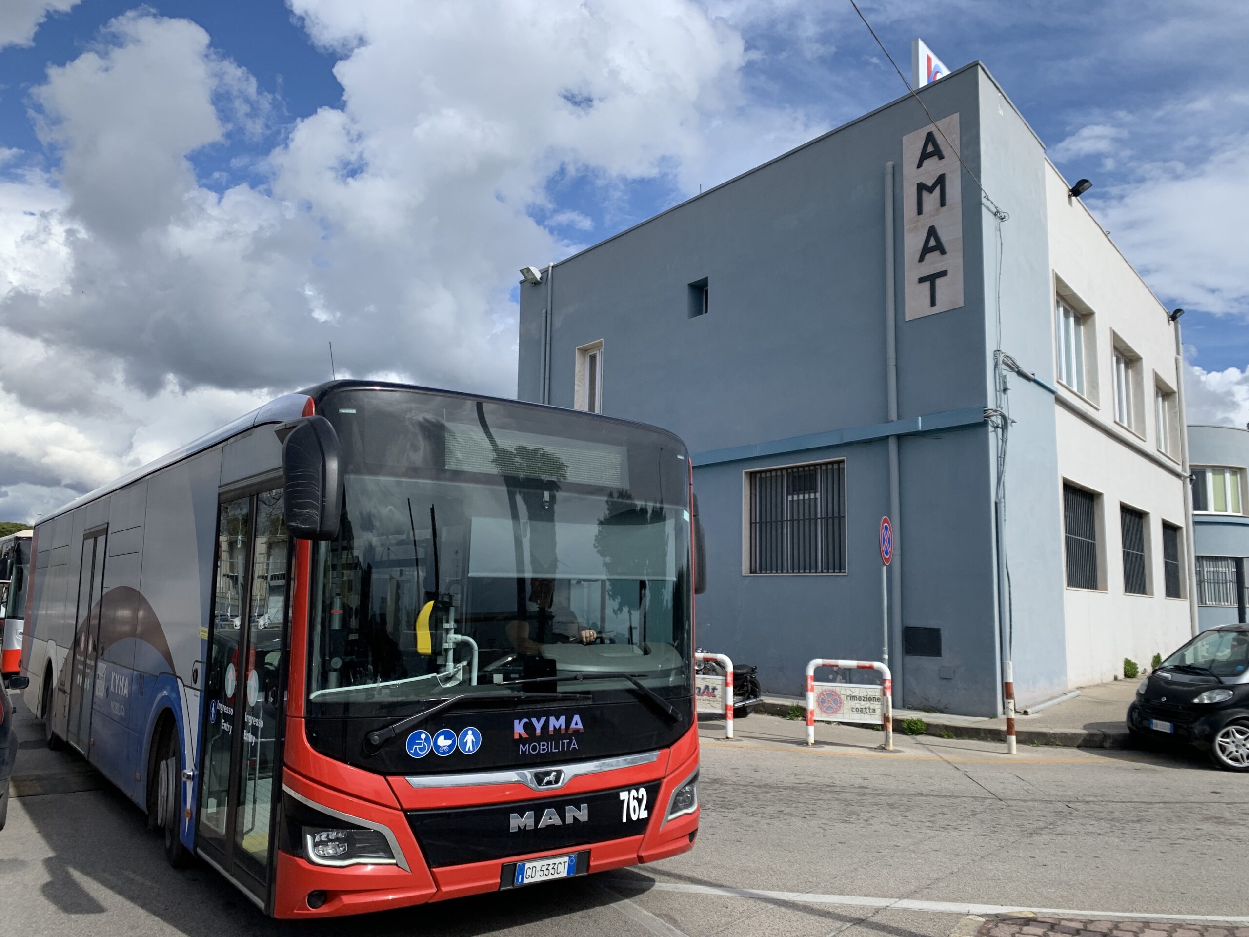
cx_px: 624
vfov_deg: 53.1
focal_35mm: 26
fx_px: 938
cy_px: 468
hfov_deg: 67.3
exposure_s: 1/2833
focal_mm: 4.25
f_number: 1.8
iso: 25
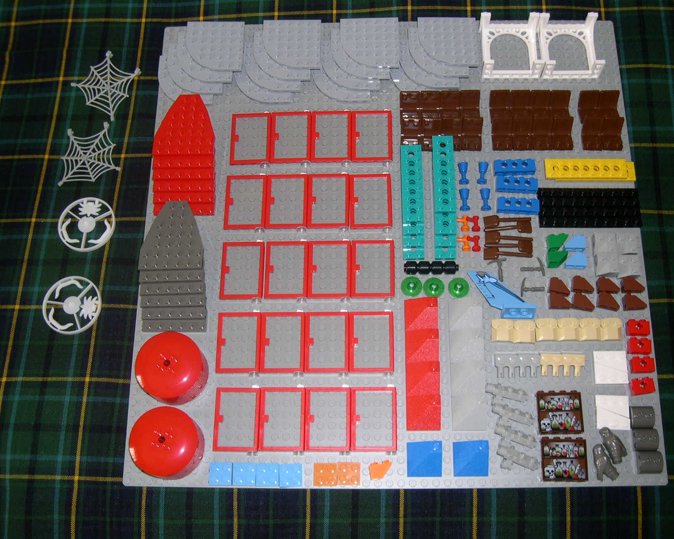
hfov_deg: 44.8
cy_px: 261
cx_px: 348
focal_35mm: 41
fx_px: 818
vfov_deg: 36.5
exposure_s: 1/60
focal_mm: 8
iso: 100
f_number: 2.8
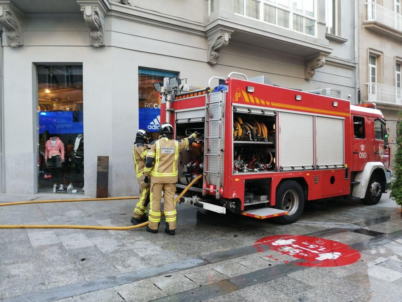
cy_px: 151
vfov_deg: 51.4
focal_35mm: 27
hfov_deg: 65.3
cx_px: 201
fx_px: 314
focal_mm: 3.96
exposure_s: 1/50
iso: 80
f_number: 1.8
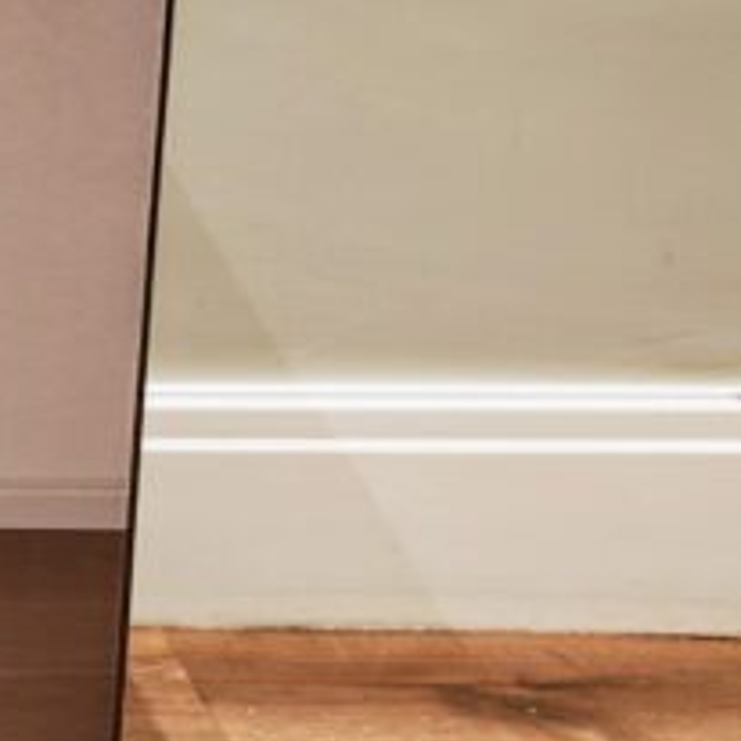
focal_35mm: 79
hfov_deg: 19.5
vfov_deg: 21.9
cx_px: -327
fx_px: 1913
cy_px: 396
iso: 250
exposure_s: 1/33
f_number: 2
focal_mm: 6.83
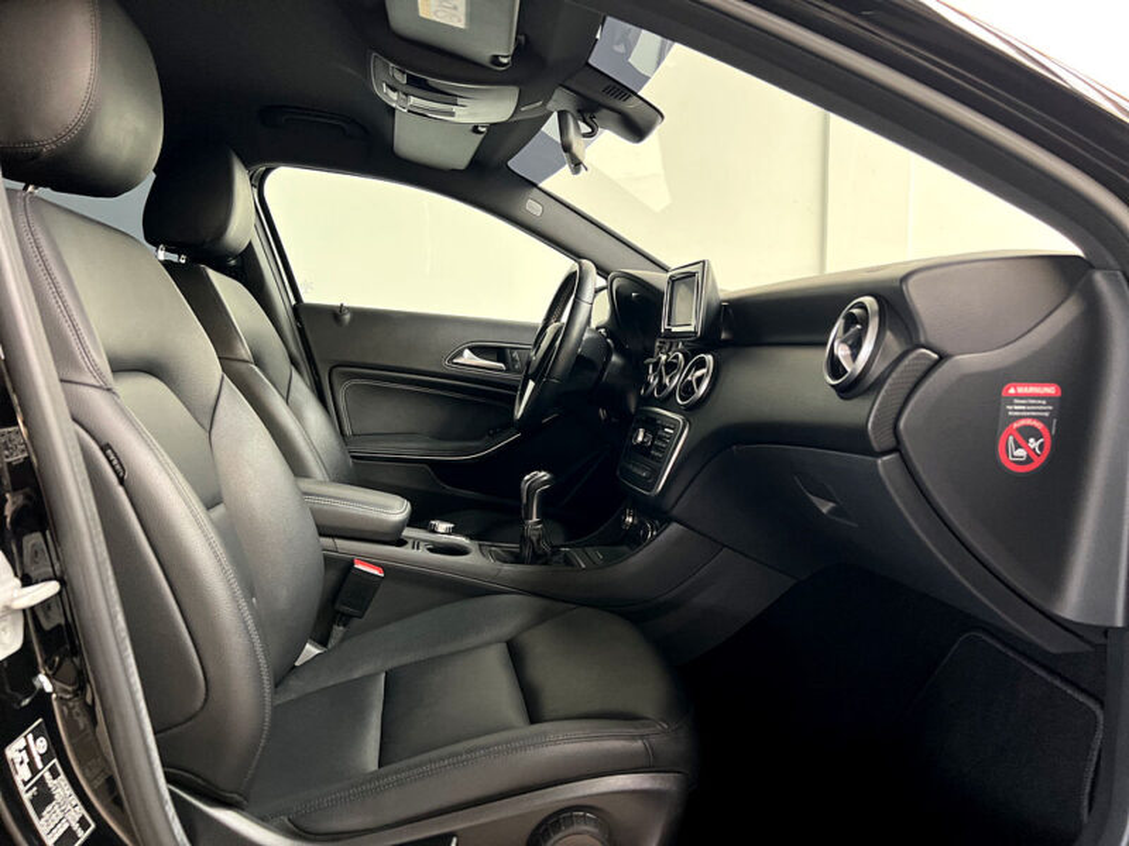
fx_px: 848
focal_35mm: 26
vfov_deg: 53.1
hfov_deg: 67.3
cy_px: 423
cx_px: 564
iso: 125
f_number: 1.5
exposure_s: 1/61
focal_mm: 5.7
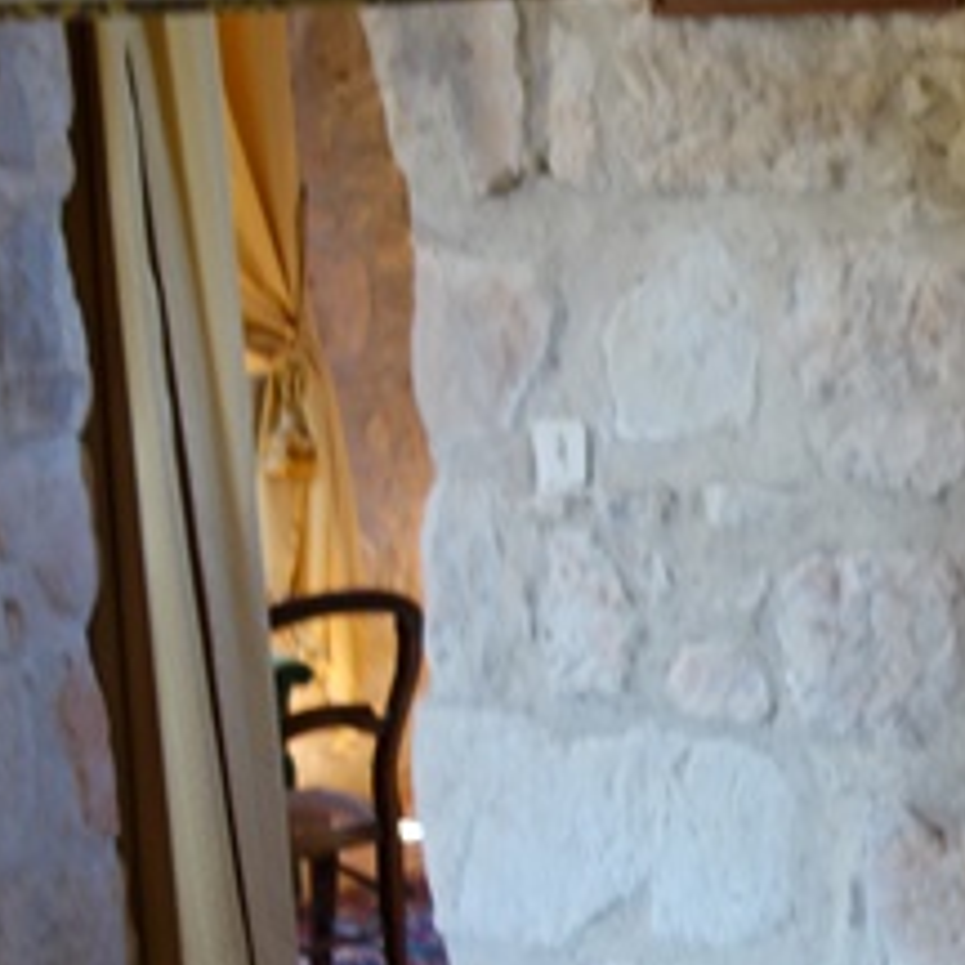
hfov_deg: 17.4
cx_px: 1510
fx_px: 2775
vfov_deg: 19.7
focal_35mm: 88
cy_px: 596
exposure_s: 1/40
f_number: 1.8
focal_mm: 10.4
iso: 125
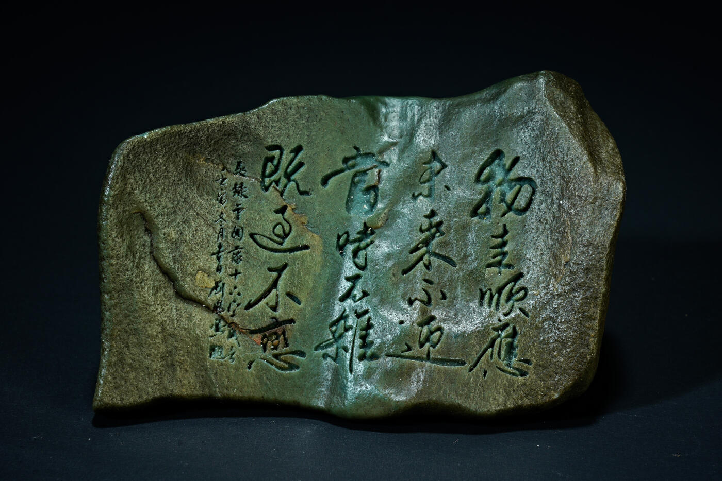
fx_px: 2908
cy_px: 240
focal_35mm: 145
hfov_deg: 14.2
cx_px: 361
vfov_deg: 9.5
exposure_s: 1/160
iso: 100
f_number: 18
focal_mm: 97
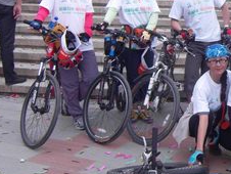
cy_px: 35
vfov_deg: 21.4
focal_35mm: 68
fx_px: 454
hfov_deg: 27.2
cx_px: 221
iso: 80
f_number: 7.3
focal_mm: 6
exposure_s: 1/100
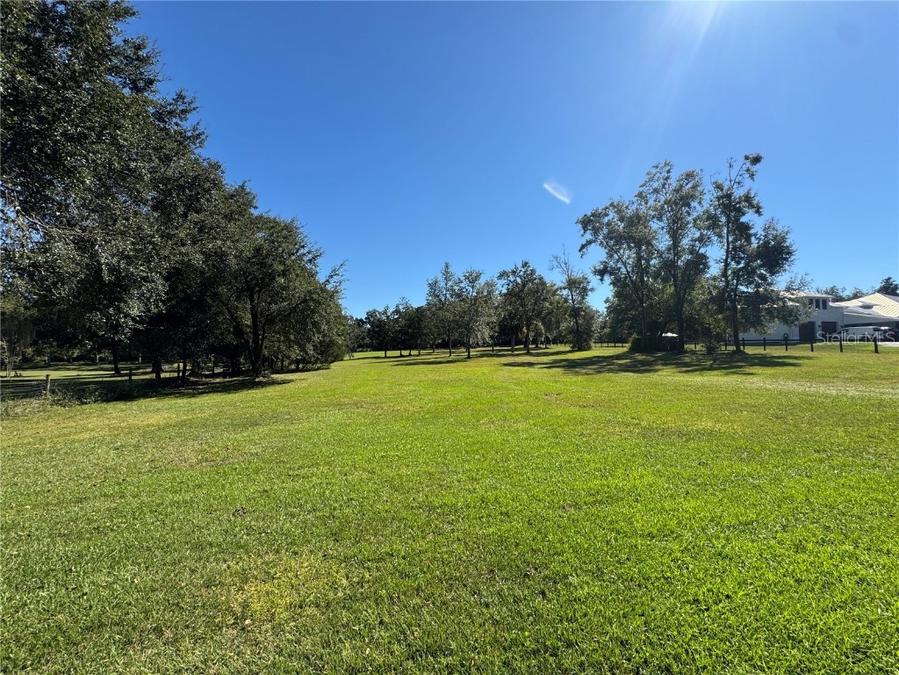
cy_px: 338
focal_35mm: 14
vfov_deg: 85.7
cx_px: 450
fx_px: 364
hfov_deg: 102.1
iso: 50
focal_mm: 2.22
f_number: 2.2
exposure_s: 1/1748
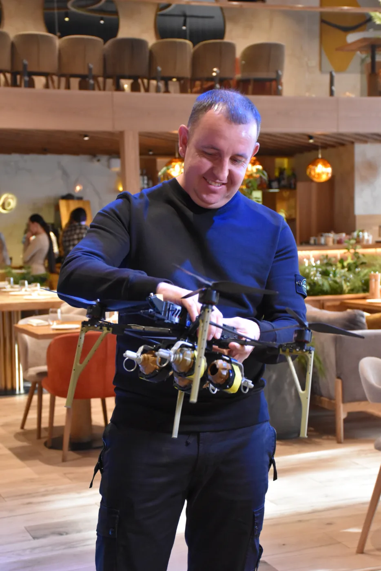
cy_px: 286
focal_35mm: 63
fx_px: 1000
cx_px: 190
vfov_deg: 31.9
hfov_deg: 21.6
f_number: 4.5
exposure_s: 1/60
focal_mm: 42
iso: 4000
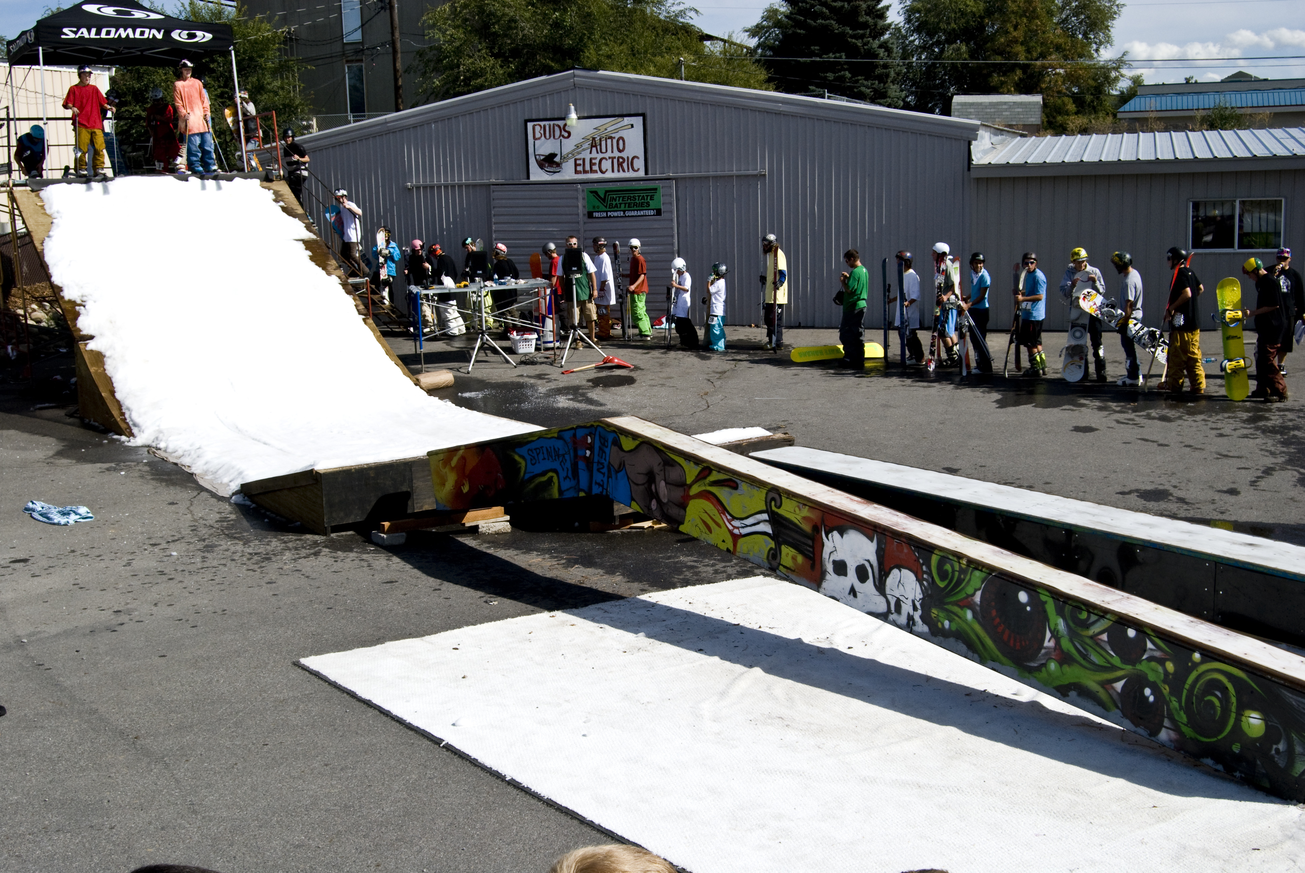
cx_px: 652
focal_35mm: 39
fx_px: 1415
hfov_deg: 49.5
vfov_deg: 34.3
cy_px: 436
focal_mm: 26
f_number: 10
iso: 400
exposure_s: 1/640
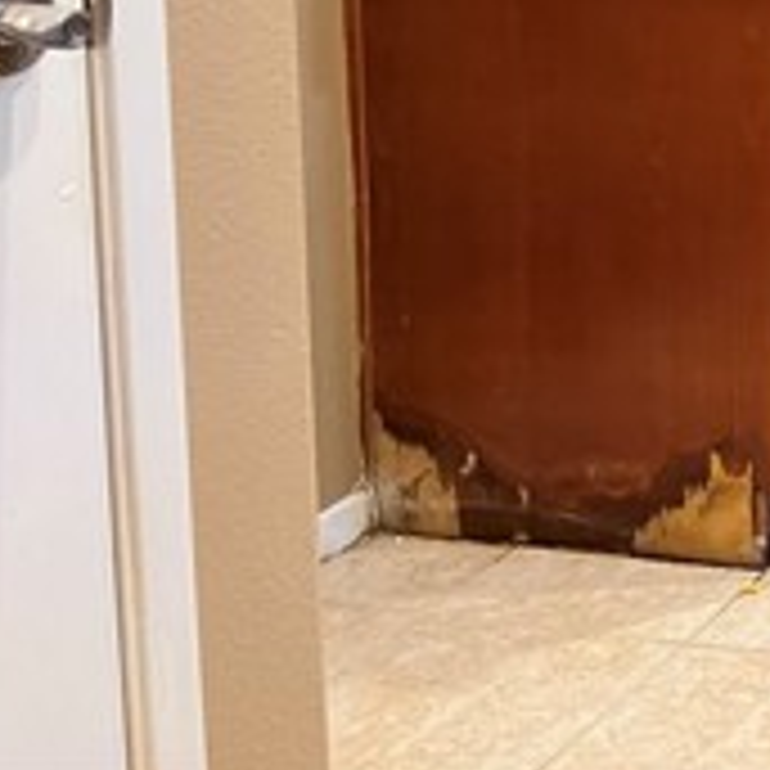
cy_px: -297
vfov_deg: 18.4
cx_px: 1387
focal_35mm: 86
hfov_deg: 16.7
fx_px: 2164
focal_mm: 5.7
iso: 400
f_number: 1.5
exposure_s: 1/40
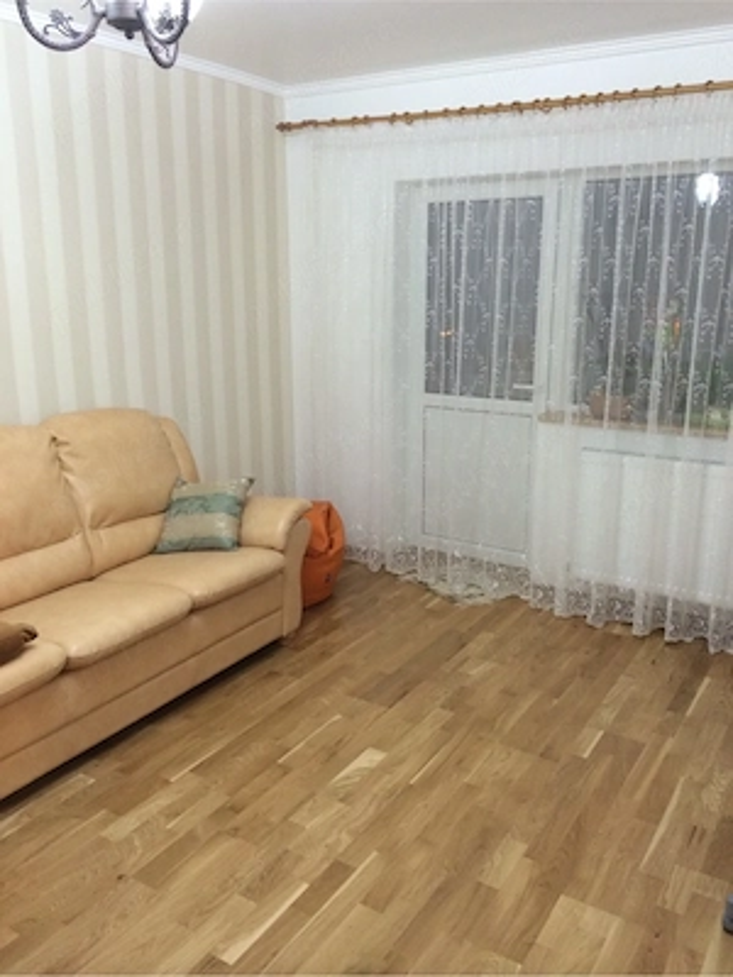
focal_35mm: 30
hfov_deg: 46.8
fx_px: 847
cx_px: 366
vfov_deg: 60.0
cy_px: 488
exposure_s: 1/33
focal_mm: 4.12
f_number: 2.2
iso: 320
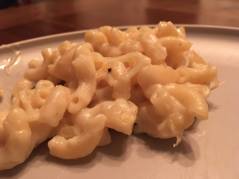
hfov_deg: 61.7
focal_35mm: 29
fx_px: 200
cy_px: 90
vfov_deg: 48.2
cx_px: 120
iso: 320
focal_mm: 4.15
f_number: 2.2
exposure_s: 1/15
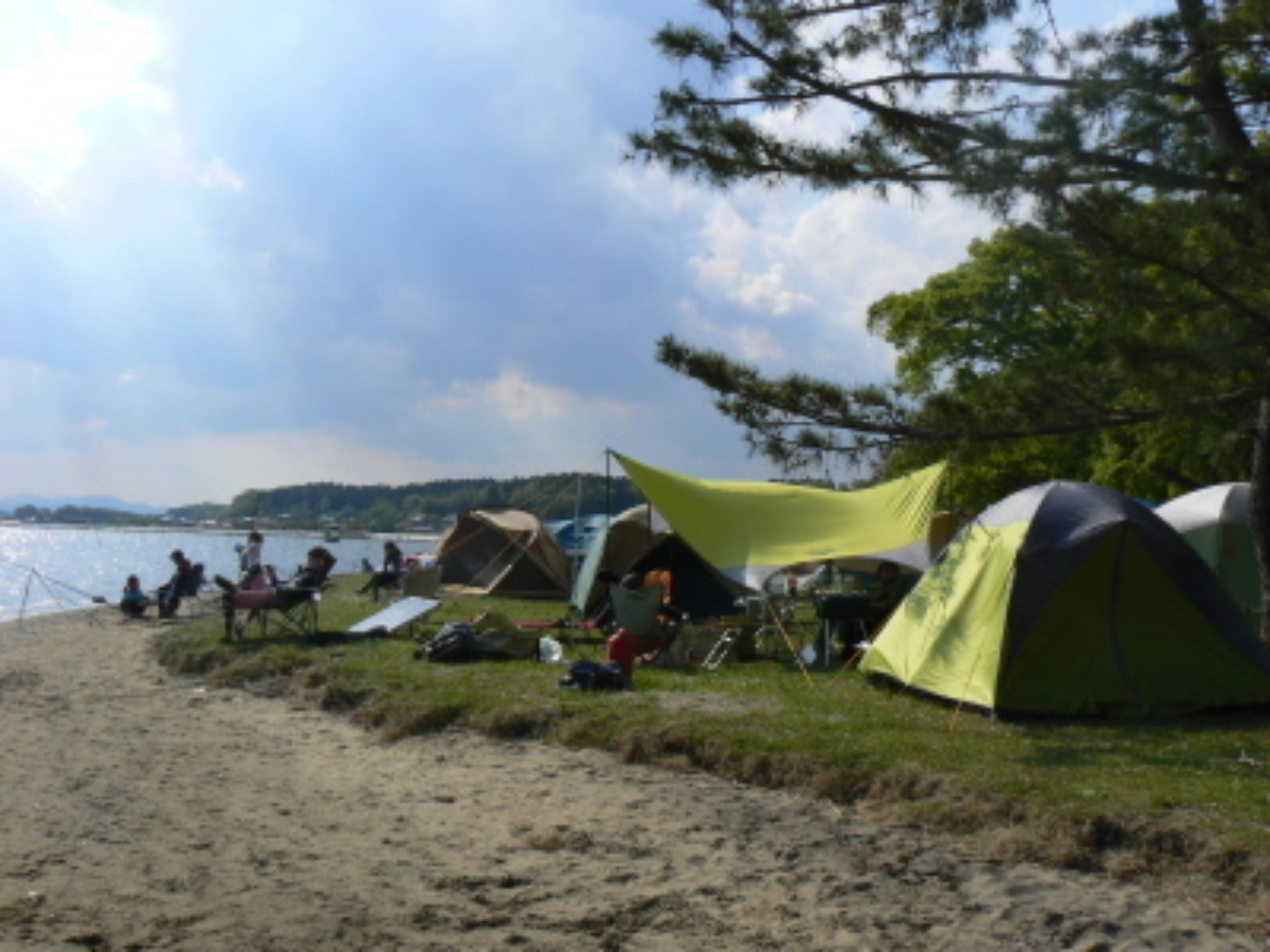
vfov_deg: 39.7
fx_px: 1321
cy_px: 476
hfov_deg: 51.4
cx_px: 635
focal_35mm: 36
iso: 80
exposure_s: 1/400
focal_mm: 6
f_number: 7.1
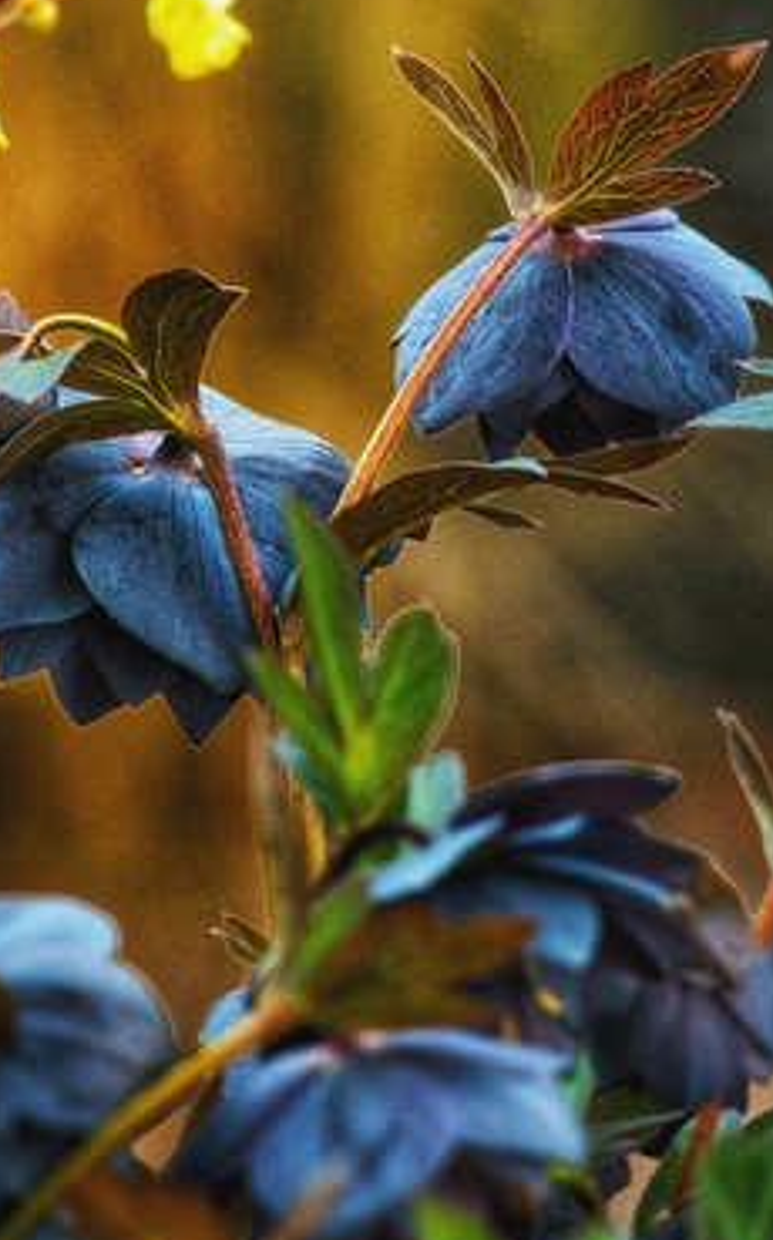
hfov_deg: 1.6
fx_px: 28503
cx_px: 326
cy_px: 407
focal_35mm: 844
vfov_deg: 2.5
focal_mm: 295
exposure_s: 1/500
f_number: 8
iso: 1600
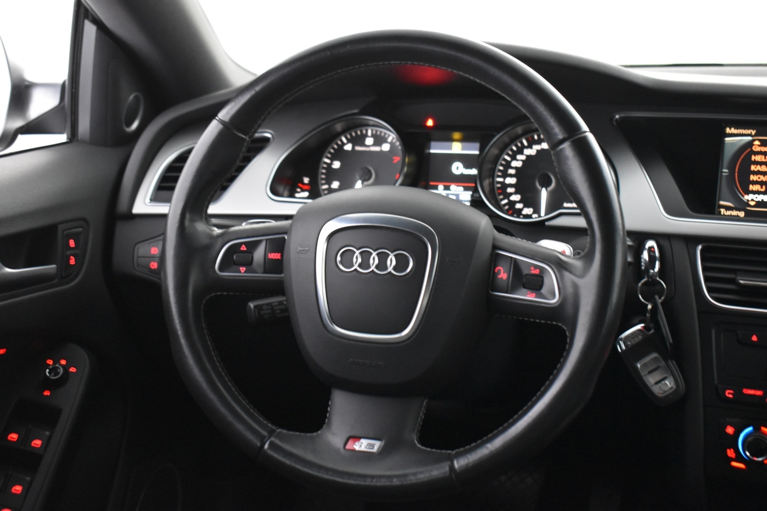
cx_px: 384
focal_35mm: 48
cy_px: 256
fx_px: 1023
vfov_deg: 28.1
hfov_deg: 41.1
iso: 3200
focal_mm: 32
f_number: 4.5
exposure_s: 1/15
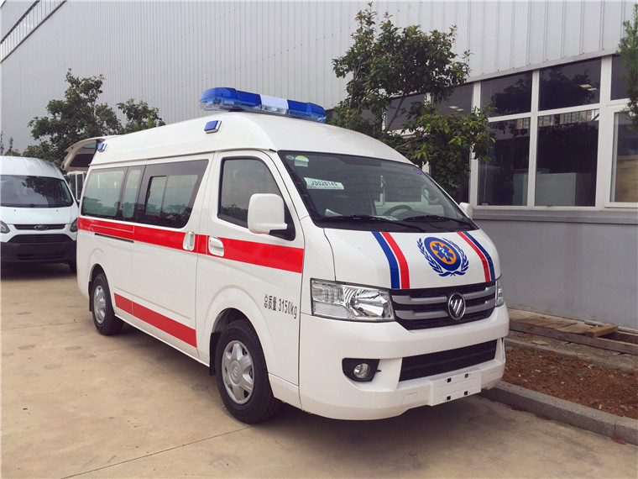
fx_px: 534
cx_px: 319
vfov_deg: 48.2
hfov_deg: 61.7
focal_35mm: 29
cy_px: 240
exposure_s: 1/1319
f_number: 2.2
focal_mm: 4.15
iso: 32
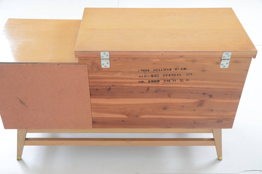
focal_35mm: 45
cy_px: 87
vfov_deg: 29.7
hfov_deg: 43.7
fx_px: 327
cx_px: 131
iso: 200
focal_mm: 30
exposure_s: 1/80
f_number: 6.3
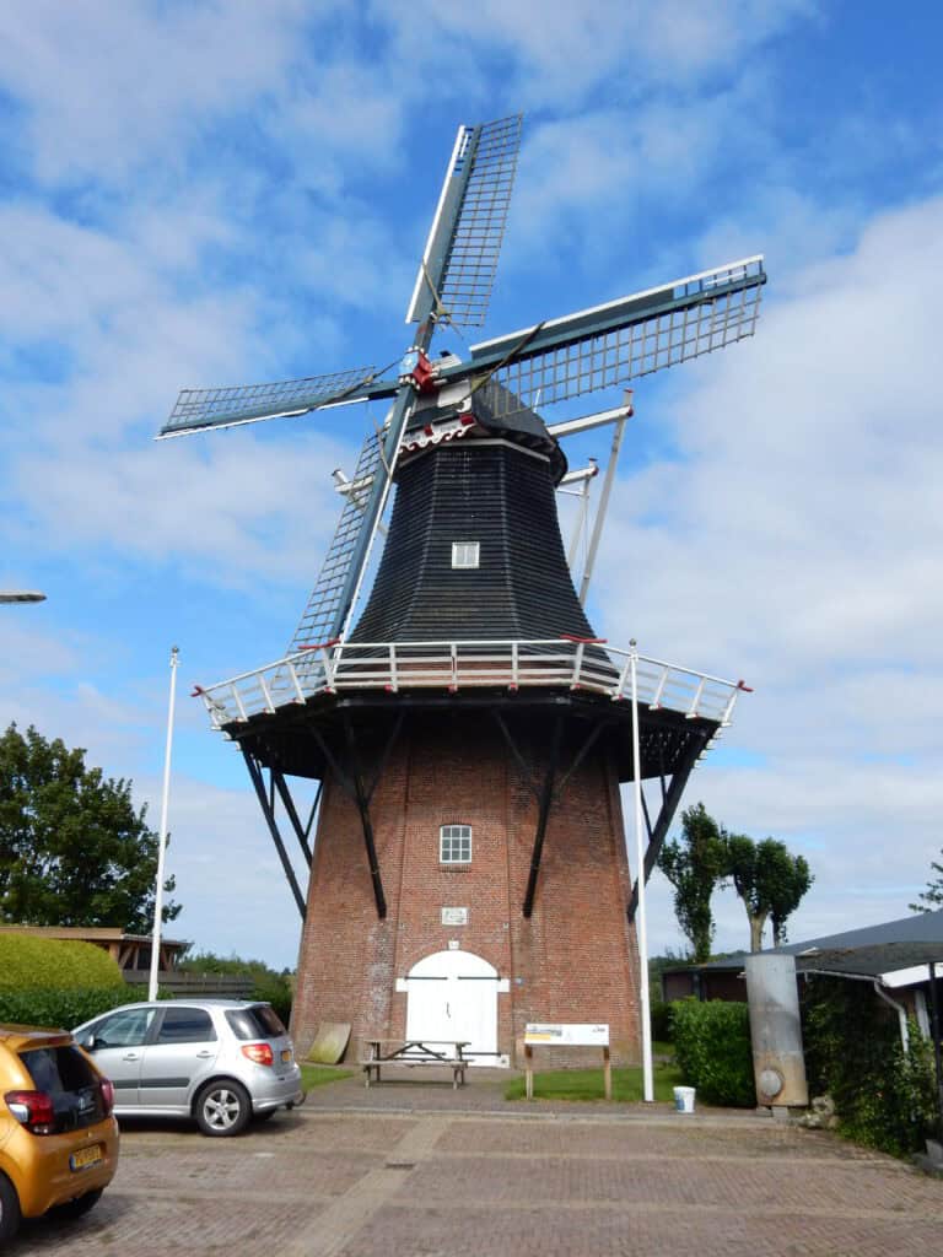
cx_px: 472
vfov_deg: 60.0
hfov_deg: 46.8
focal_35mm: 30
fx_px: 1090
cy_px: 628
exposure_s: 1/1250
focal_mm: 5.4
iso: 125
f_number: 4
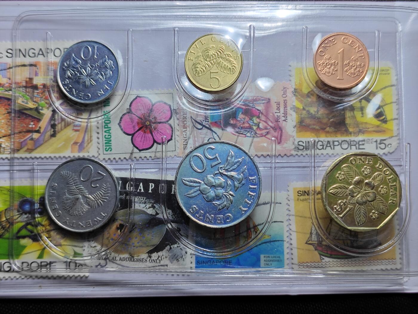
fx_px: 592
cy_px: 157
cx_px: 209
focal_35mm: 49
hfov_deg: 38.9
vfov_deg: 29.7
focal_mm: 5.84
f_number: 1.6
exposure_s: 1/100
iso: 50
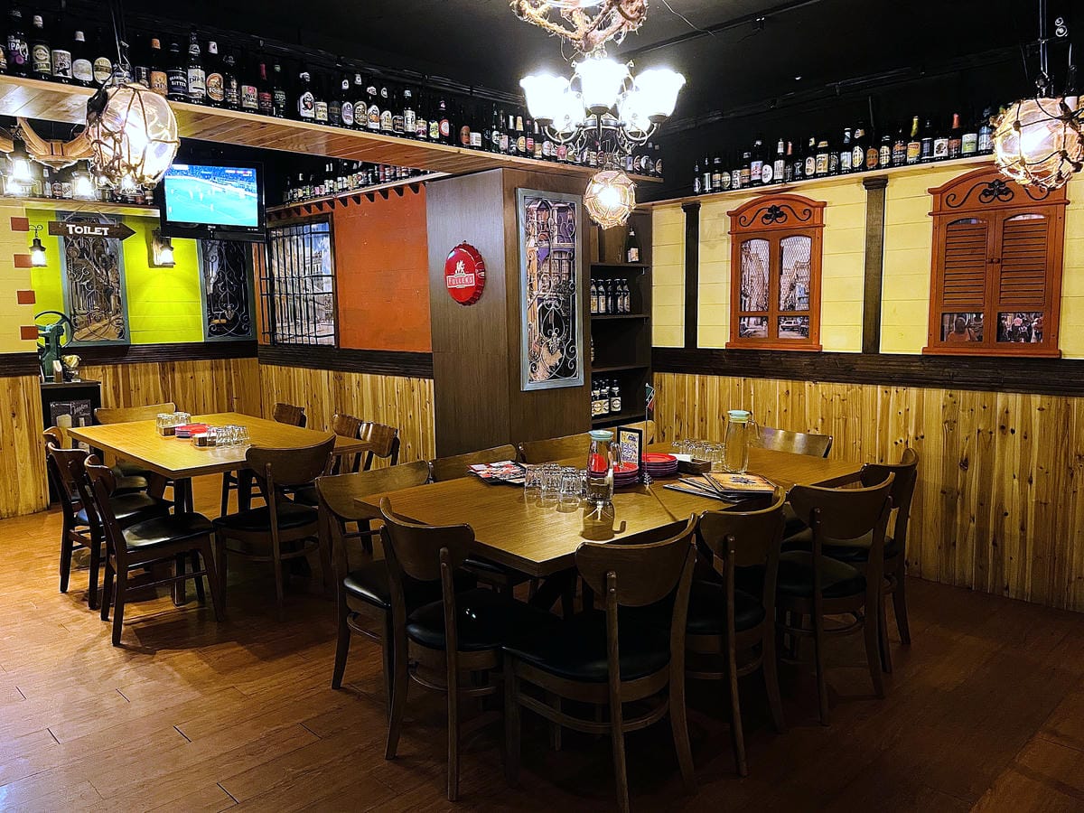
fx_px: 814
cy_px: 406
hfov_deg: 67.3
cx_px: 542
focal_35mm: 26
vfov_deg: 53.1
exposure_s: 1/30
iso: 640
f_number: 1.6
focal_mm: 4.2
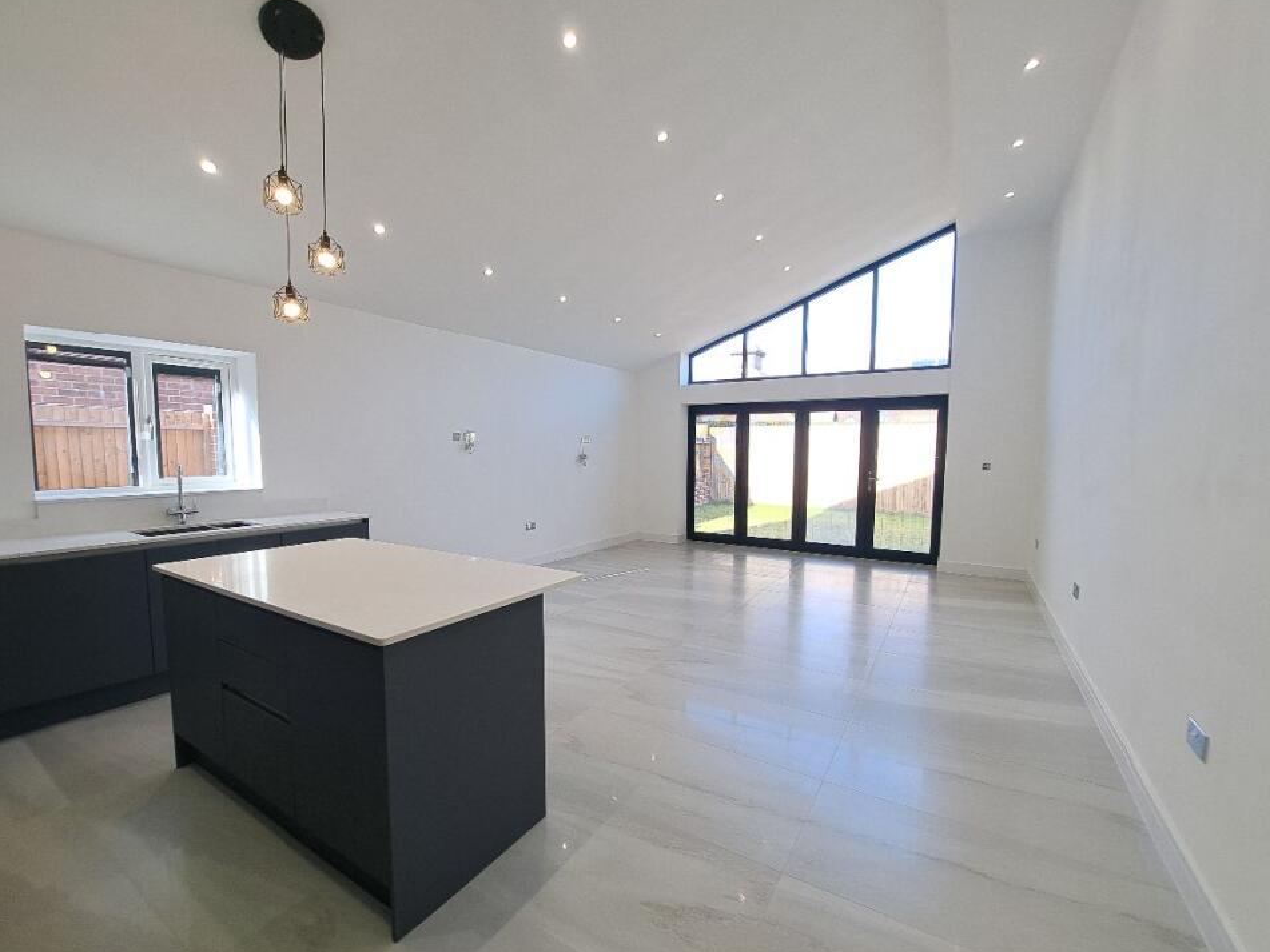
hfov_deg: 102.0
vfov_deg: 85.6
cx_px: 618
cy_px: 497
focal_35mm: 14
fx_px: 514
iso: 50
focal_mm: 1.74
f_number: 2.2
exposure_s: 1/103
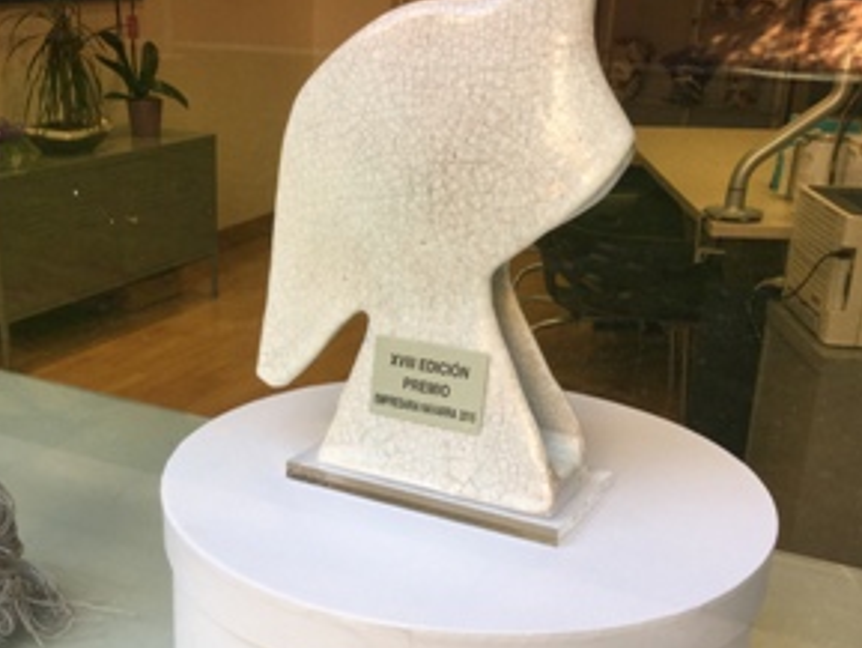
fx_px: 1196
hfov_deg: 39.3
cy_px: 421
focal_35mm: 48
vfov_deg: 30.1
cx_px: 307
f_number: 2.4
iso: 32
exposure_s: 1/50
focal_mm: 3.3
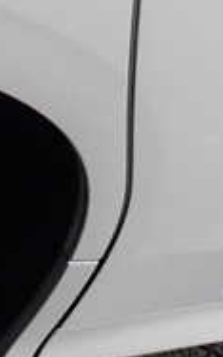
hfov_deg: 11.1
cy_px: -19
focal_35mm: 102
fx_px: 991
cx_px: 501
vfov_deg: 19.6
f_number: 9
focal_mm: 5.4
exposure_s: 1/320
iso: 100
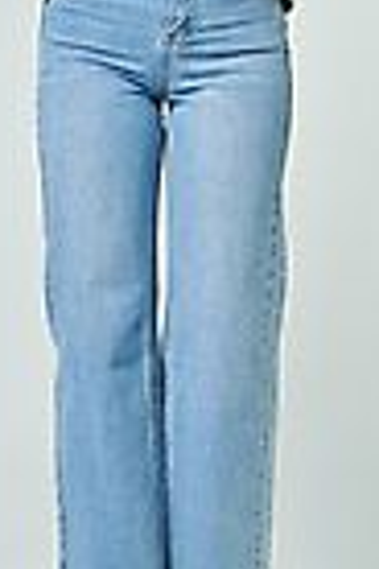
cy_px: -49
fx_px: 2748
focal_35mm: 174
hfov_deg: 7.9
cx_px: 31
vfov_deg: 11.6
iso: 100
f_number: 11
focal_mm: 60
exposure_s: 1/125
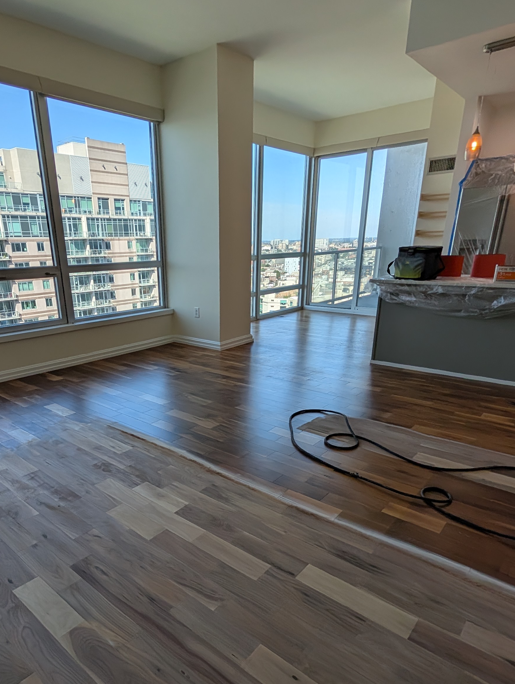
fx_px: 416
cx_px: 205
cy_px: 411
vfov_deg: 78.0
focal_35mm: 21
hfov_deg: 63.0
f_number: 1.7
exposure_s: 1/1045
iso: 50
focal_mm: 2.02
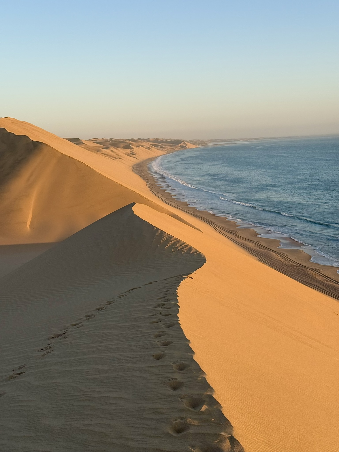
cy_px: 226
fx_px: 627
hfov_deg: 30.3
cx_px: 170
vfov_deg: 39.7
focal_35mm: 48
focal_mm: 6.76
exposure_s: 1/1456
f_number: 1.78
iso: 64
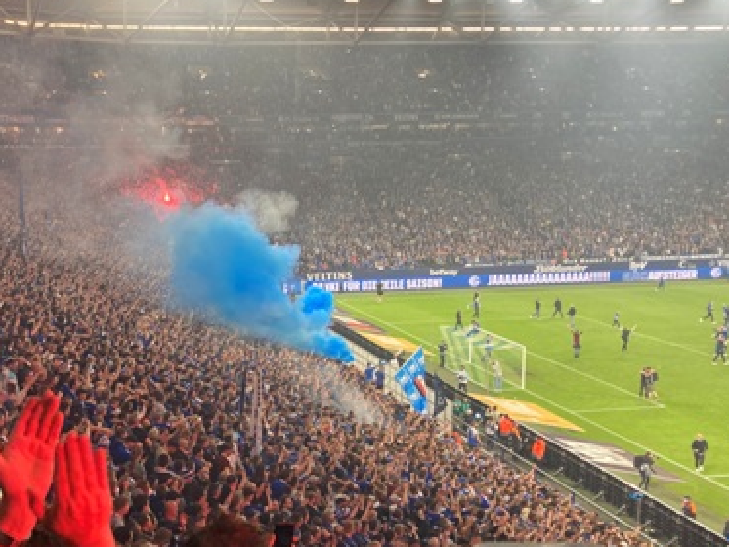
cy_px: 287
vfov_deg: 30.3
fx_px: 1011
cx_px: 176
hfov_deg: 38.5
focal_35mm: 48
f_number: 1.8
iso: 125
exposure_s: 1/60
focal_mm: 3.99
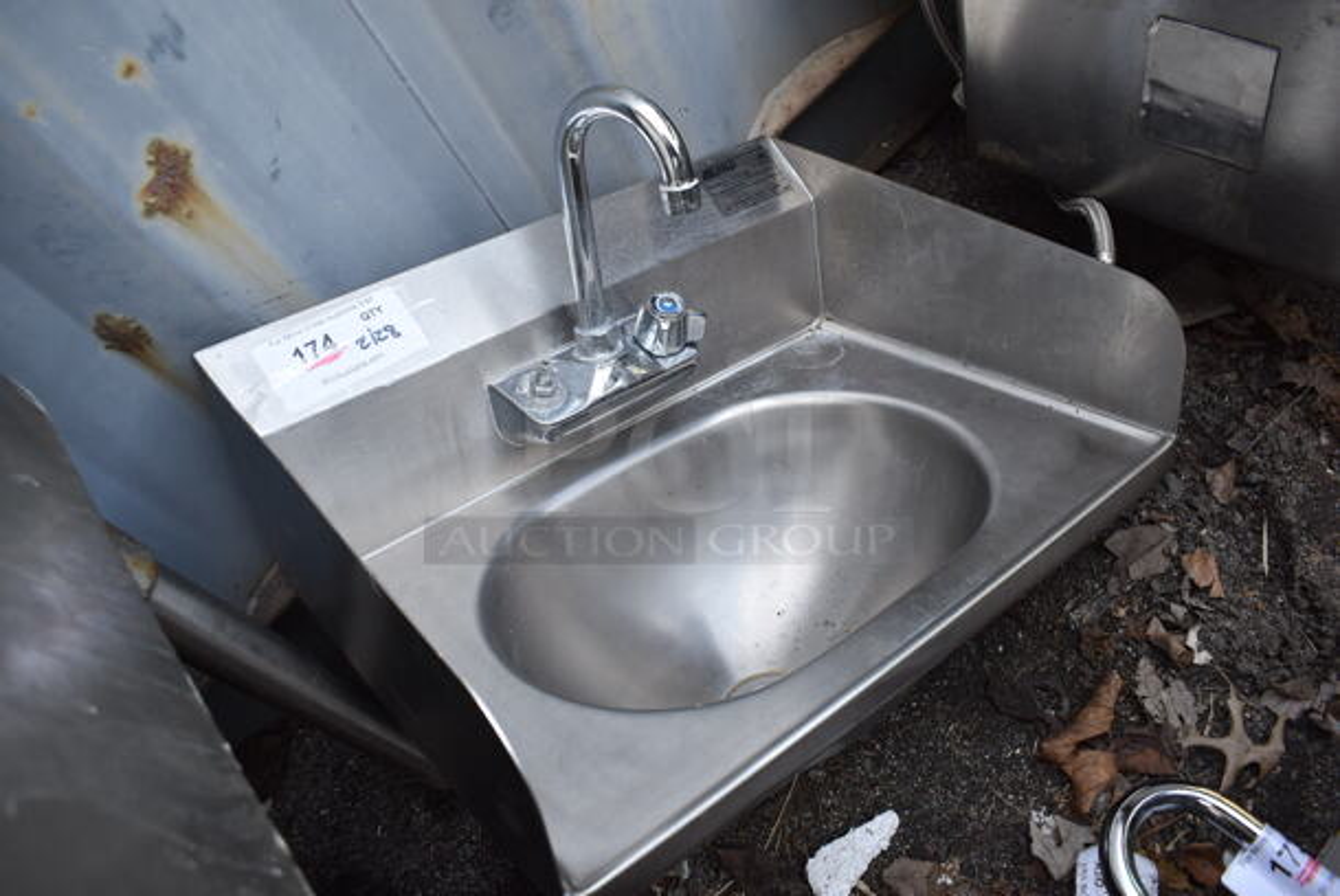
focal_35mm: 27
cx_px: 670
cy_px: 448
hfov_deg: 67.3
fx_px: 1006
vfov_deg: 48.0
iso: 320
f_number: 5.6
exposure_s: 1/125
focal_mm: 18
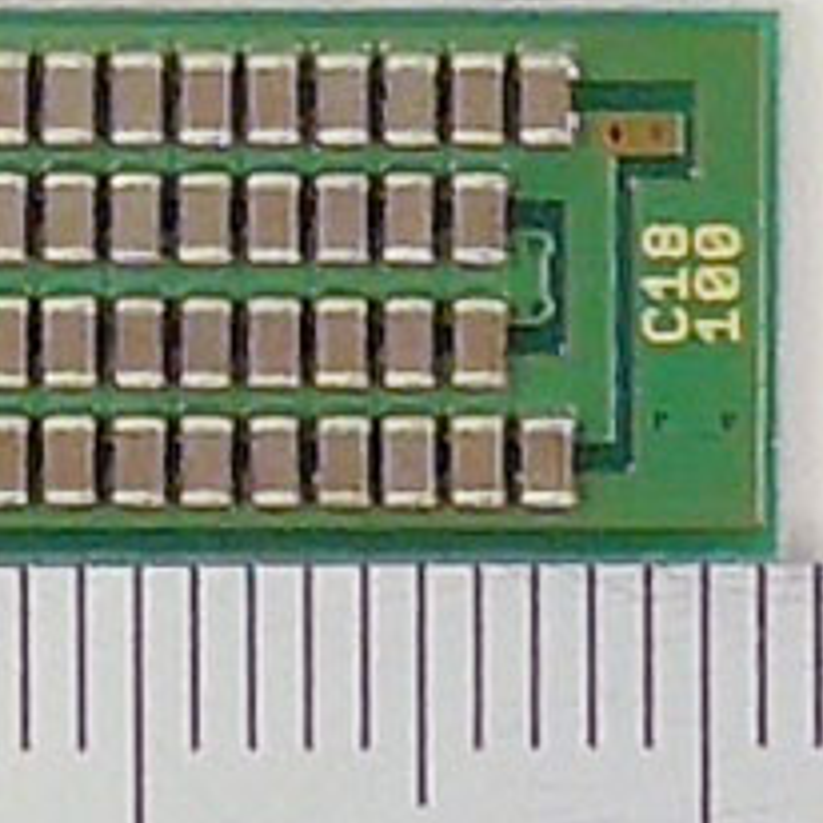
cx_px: 188
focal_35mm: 77
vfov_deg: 22.4
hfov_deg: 22.2
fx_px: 2071
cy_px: 292
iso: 100
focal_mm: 6
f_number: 2.8
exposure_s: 1/400
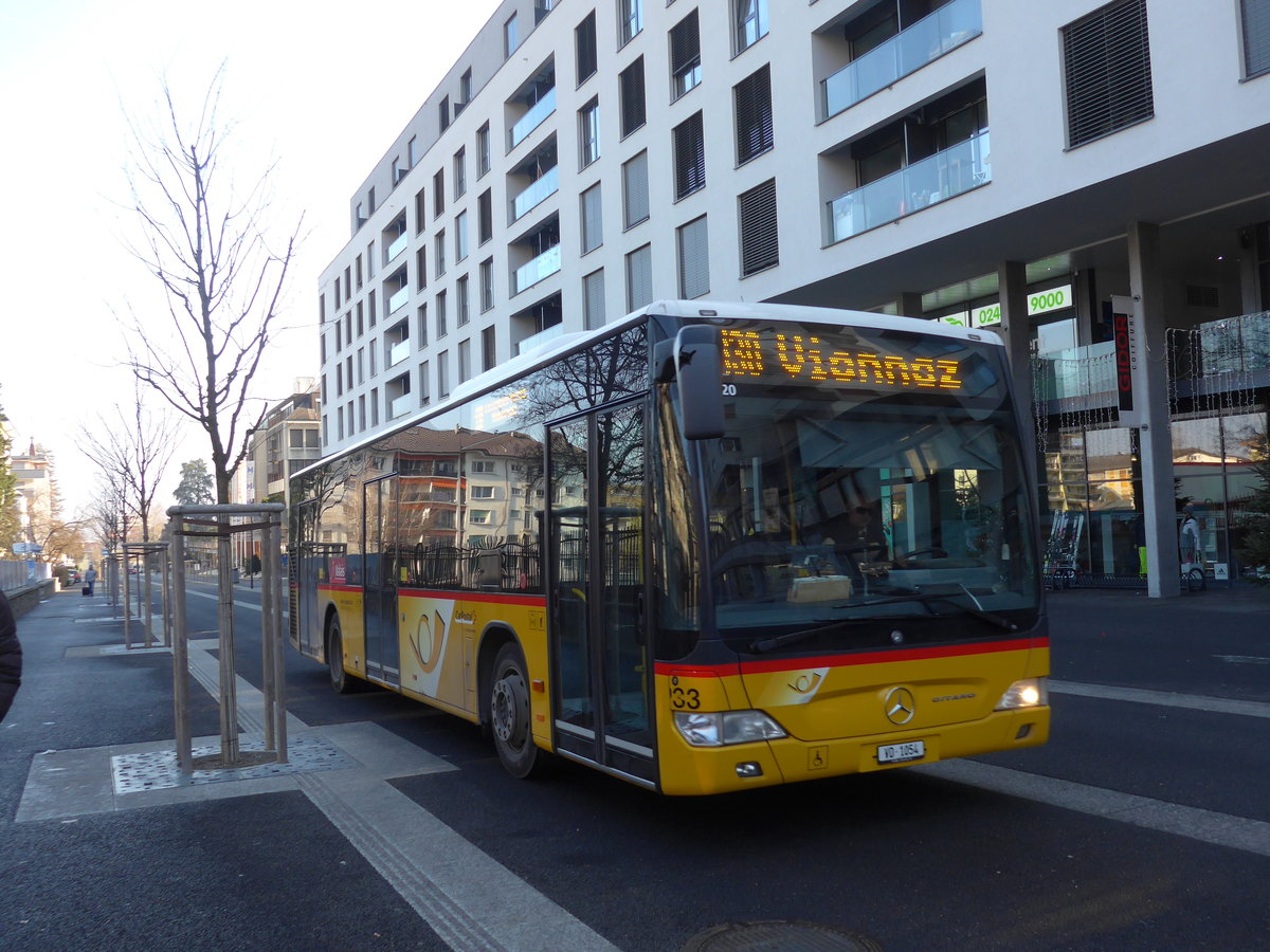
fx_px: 1064
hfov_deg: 61.7
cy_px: 476
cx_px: 635
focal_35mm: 29
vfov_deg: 48.2
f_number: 2.8
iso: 125
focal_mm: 6
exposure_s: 1/250
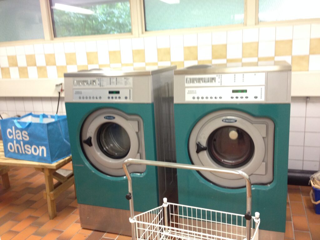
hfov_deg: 55.4
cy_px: 120
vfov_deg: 42.9
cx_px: 160
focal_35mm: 33
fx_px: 305
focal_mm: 4.12
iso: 160
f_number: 2.4
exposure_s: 1/20
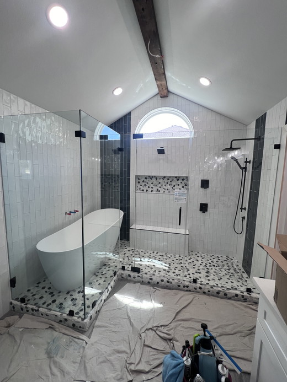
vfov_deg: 106.2
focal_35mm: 13
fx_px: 144
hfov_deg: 89.9
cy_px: 191
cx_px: 144
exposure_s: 1/120
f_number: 1.8
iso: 64
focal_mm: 1.57
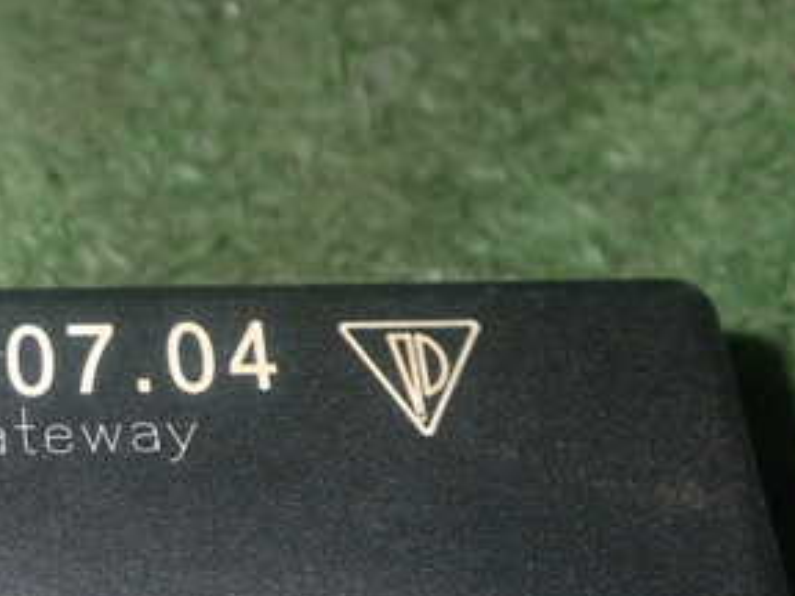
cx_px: 25
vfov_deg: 14.1
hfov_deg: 18.5
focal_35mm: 104
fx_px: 2388
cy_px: 486
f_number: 9
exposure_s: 1/50
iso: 500
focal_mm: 9.01
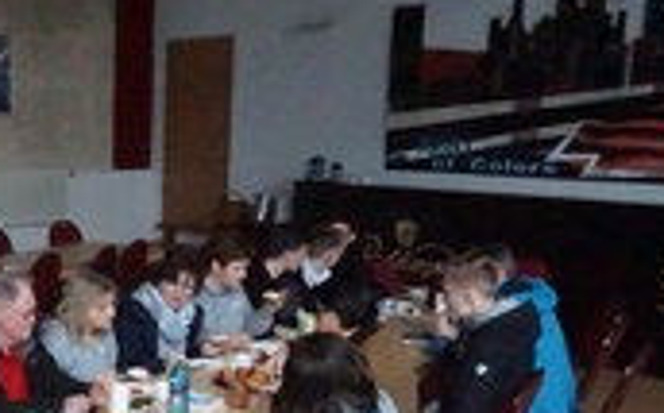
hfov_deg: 31.9
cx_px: -54
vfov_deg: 22.4
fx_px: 1030
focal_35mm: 57
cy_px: 320
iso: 16000
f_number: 16
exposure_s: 1/200
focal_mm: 16
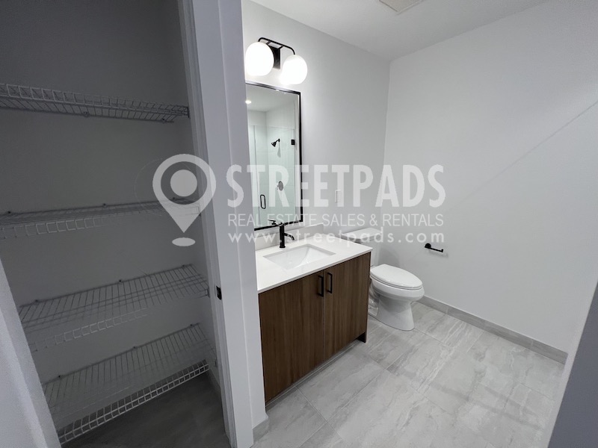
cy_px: 224
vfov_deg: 89.9
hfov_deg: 106.2
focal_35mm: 13
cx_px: 299
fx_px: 225
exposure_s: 1/120
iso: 100
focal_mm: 1.57
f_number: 1.8
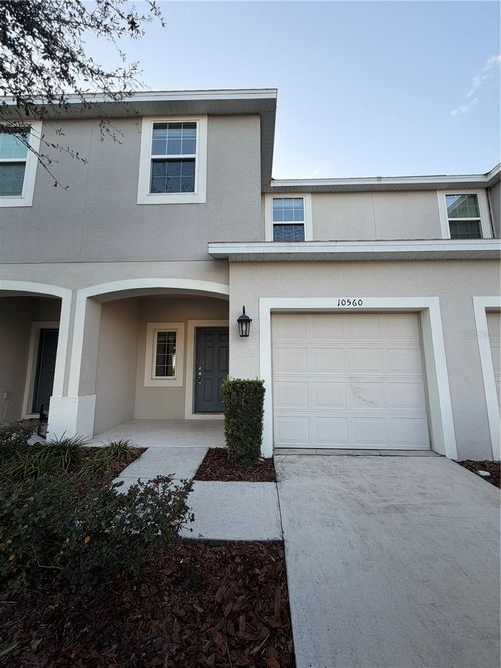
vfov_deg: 102.1
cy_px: 334
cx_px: 250
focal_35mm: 14
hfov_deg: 85.7
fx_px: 270
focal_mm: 2.22
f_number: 2.2
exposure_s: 1/203
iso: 40
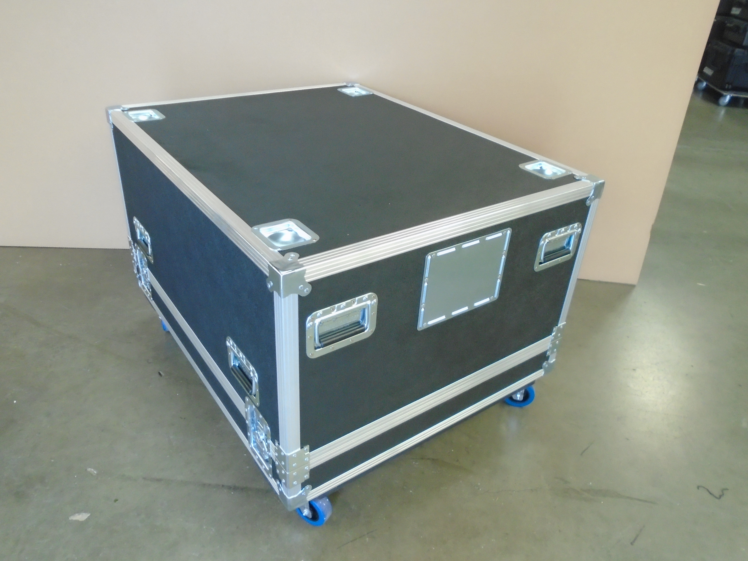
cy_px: 280
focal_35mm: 26
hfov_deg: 67.3
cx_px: 374
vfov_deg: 53.1
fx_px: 562
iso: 400
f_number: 3.2
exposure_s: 1/10
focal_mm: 4.6
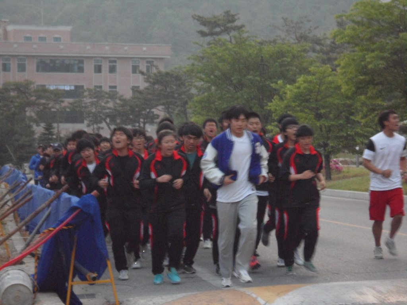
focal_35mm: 130
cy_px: 152
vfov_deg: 11.4
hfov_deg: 15.2
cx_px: 204
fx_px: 1528
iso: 480
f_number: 5.9
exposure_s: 1/60
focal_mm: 24.5
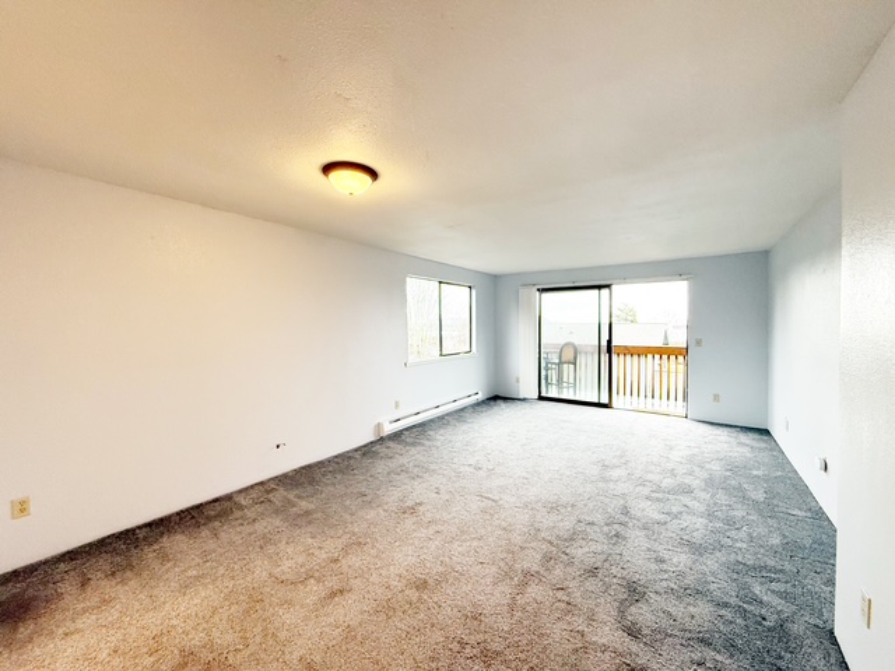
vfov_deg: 85.7
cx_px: 448
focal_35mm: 14
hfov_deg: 102.1
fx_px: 362
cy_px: 336
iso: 250
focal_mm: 2.22
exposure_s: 1/120
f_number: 2.2
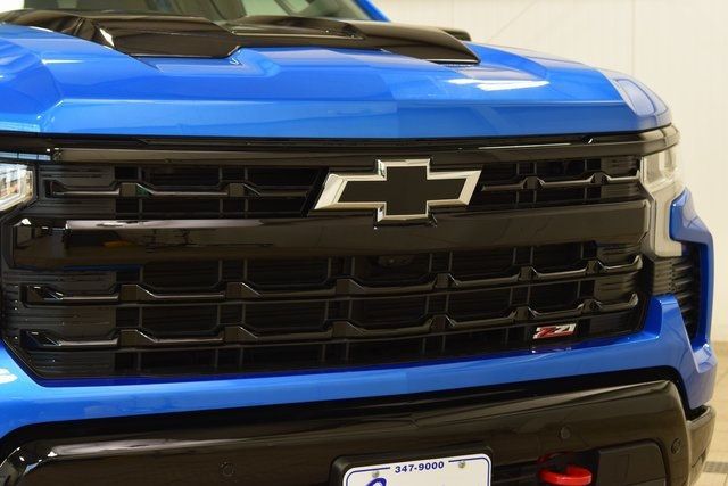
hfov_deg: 26.0
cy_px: 243
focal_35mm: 78
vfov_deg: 17.5
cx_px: 364
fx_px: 1578
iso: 500
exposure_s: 1/15
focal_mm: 52
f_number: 6.3
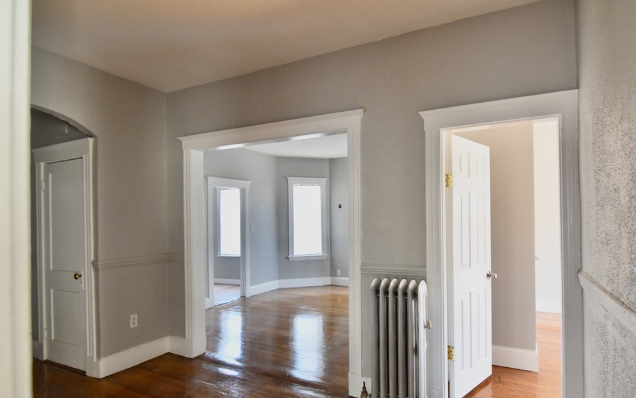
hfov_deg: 83.6
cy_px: 217
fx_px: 356
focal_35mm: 21
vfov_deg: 58.3
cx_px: 326
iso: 800
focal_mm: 13
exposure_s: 1/60
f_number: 4
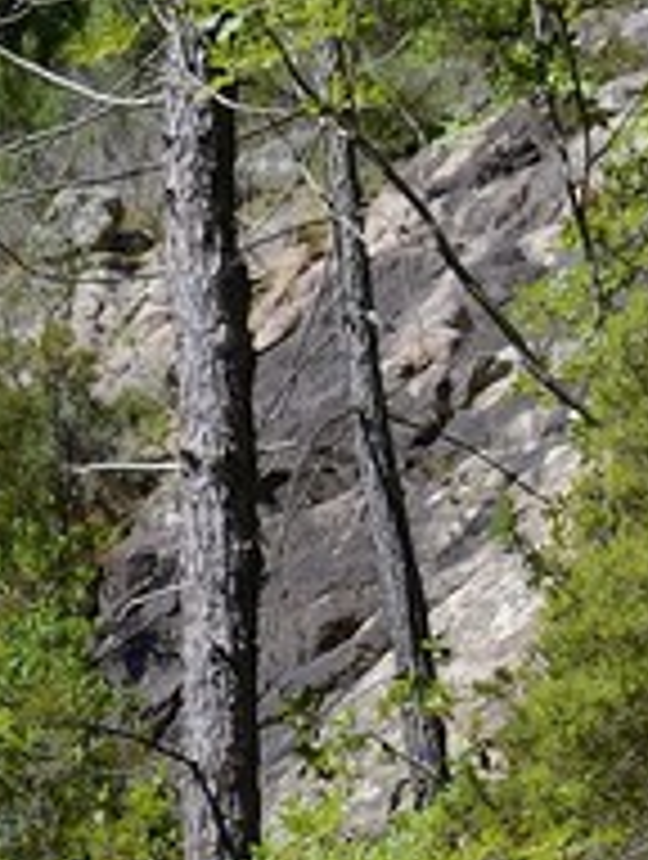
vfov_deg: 7.5
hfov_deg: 5.5
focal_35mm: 257
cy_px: 1571
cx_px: -1253
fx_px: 6393
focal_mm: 32
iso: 200
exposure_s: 1/640
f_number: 4.5
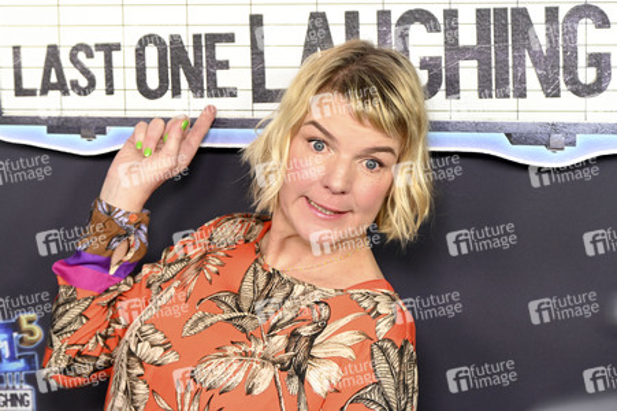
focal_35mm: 105
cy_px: 206
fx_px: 1798
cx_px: 308
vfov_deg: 13.0
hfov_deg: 19.5
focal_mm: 105
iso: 640
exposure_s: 1/160
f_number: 6.3
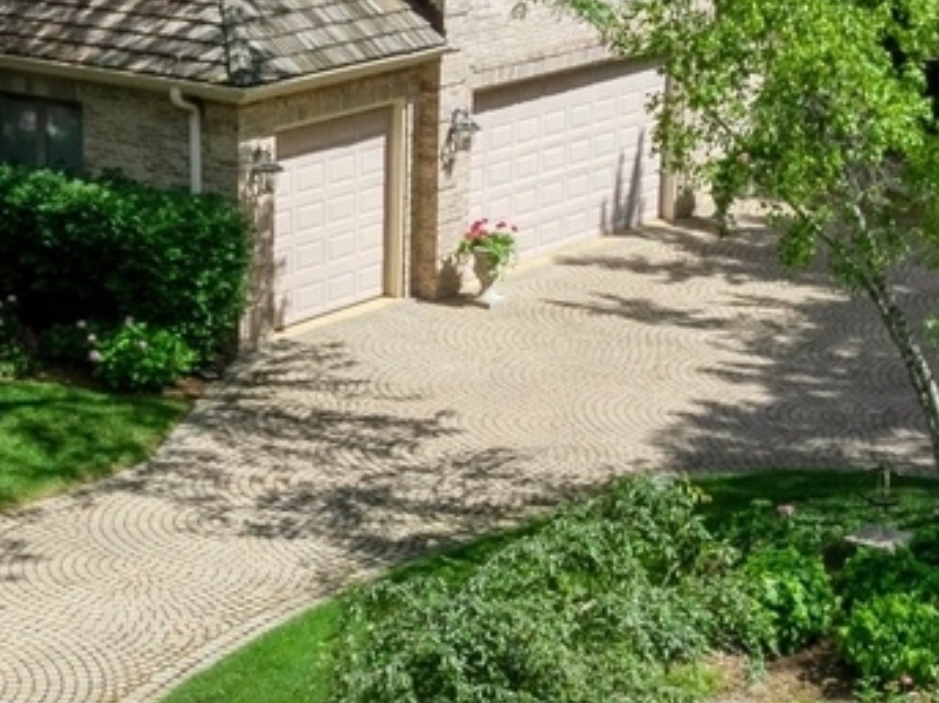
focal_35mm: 101
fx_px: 2739
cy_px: 605
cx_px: 319
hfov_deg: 19.4
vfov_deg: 14.5
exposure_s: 1/500
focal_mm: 12.29
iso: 200
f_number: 8
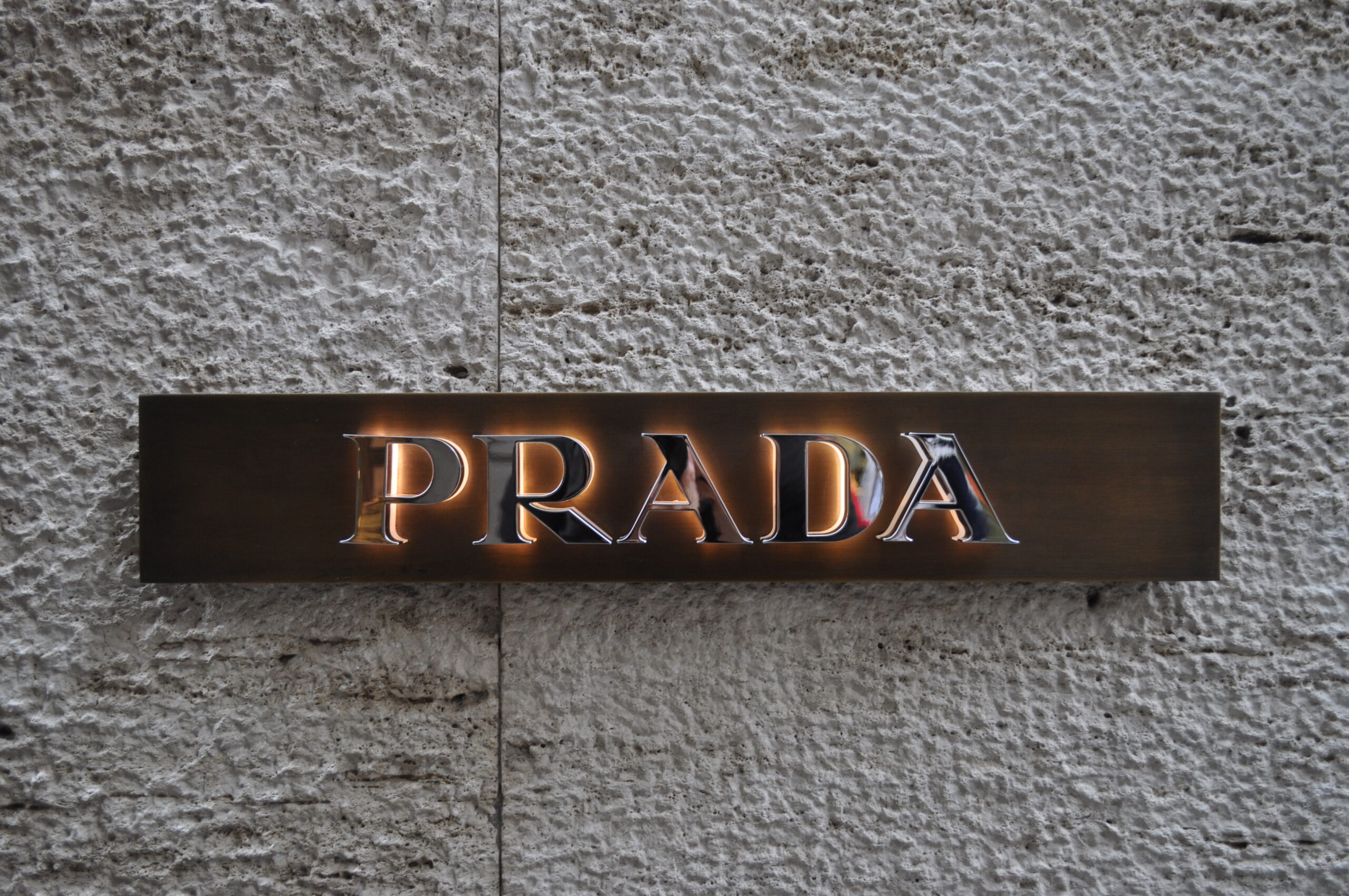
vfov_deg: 36.8
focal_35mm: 36
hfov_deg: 53.2
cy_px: 448
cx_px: 674
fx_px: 1347
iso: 450
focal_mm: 24
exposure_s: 1/60
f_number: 4
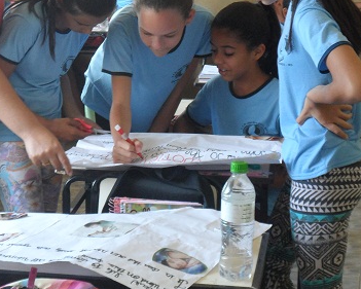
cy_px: 94
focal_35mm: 93
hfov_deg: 20.5
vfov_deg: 16.5
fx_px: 994
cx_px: 128
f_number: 4.1
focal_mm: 9.8
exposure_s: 1/45
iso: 240
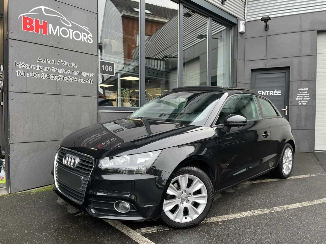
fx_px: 245
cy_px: 122
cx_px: 163
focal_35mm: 26
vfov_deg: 53.1
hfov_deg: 67.3
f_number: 1.6
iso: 50
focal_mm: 5.1
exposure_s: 1/100
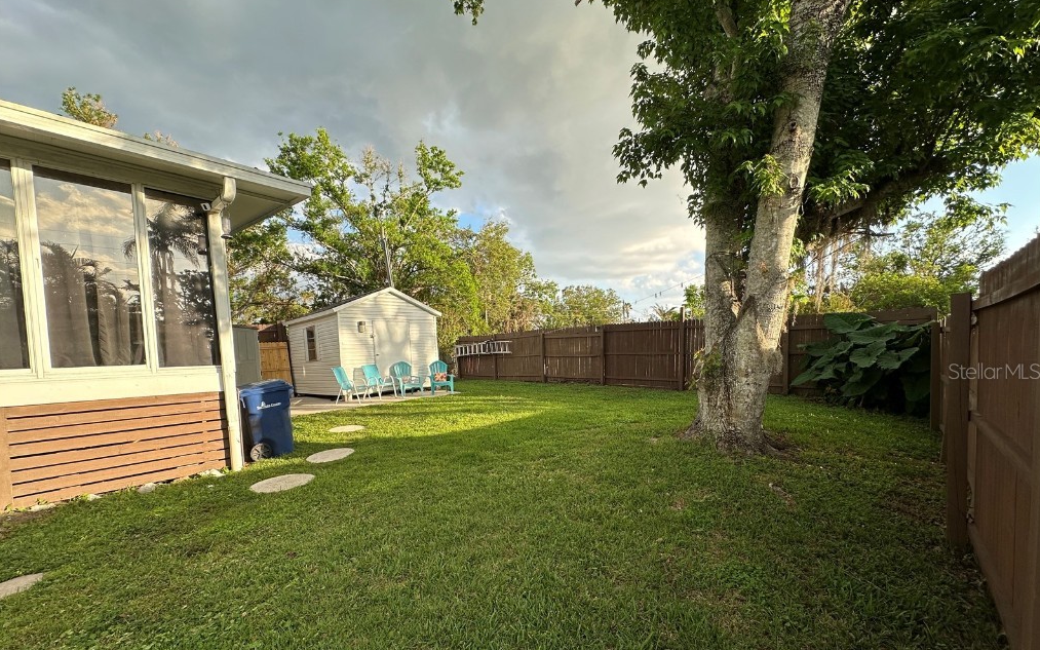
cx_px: 519
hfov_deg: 101.5
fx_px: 425
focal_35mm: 15
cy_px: 371
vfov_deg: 74.4
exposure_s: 1/461
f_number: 2.2
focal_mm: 2.22
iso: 40
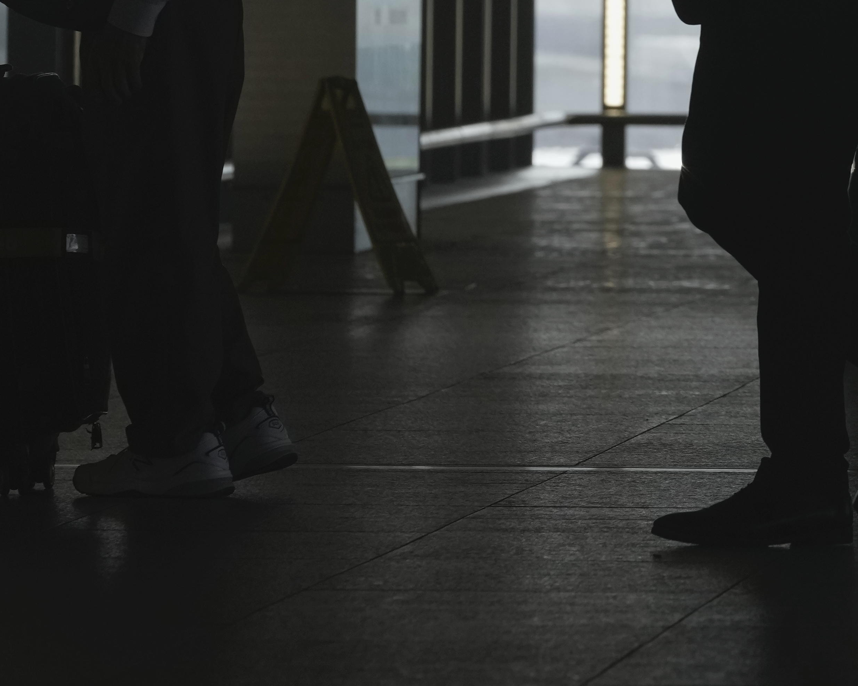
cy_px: 12
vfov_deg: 2.8
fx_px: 13890
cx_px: 1049
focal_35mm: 547
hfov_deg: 3.5
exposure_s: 1/800
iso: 800
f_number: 8
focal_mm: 200
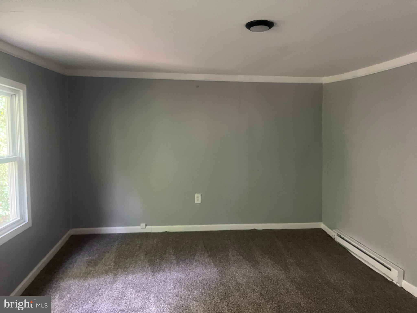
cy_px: 156
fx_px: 313
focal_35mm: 26
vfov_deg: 53.1
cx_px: 208
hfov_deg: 67.3
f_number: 1.6
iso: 640
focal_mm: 5.1
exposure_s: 1/39
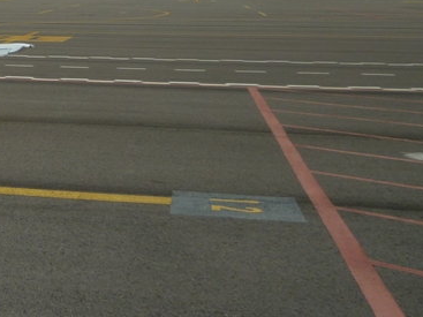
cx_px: -137
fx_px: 965
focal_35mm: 79
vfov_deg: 18.5
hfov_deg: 22.0
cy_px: 58
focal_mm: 5.2
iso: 80
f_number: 5
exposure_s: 1/800
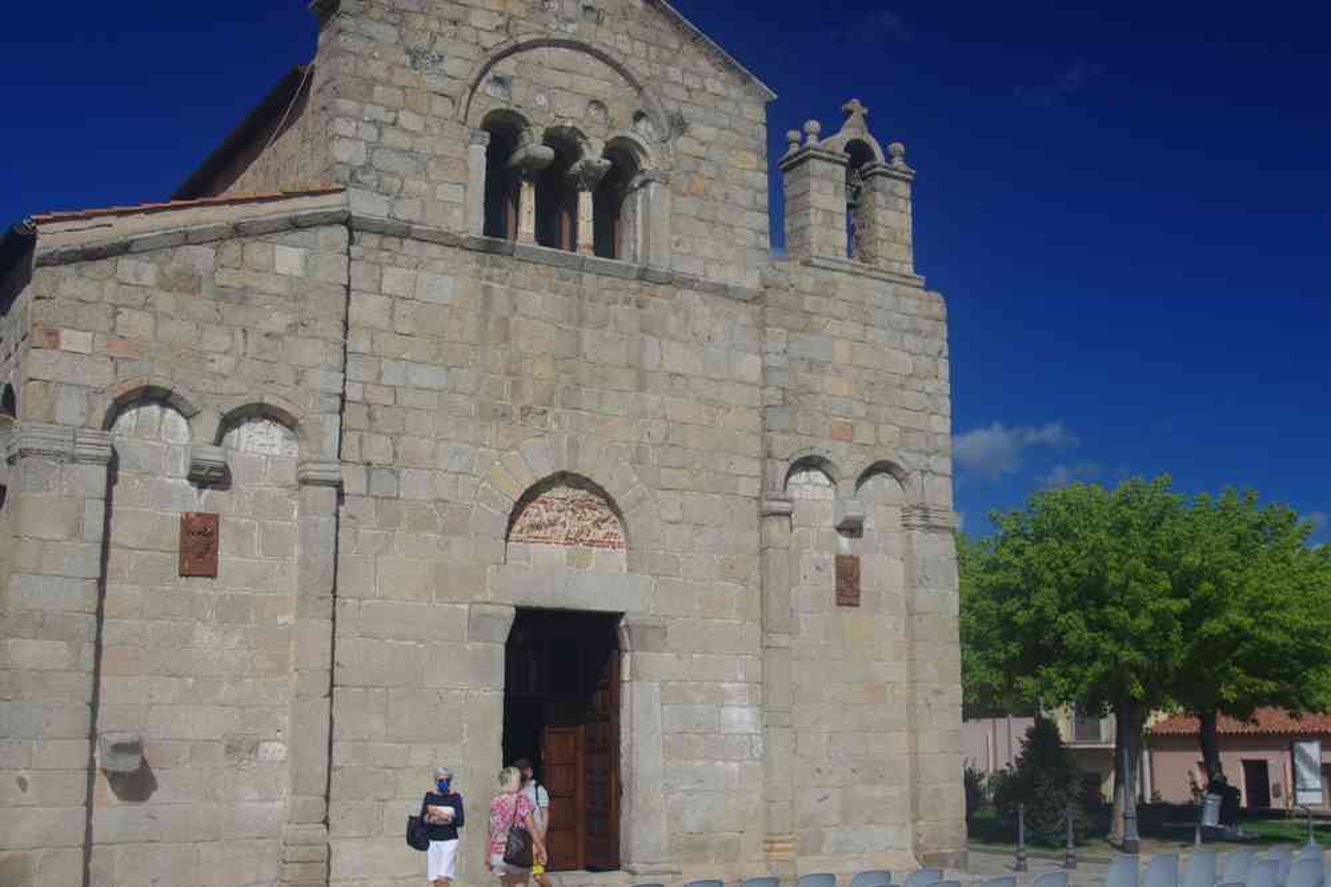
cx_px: 666
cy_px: 444
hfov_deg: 49.6
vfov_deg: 34.2
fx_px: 1442
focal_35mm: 39
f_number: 11
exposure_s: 1/125
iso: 100
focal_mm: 26
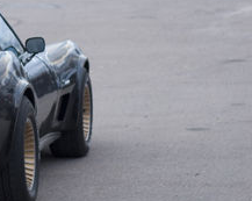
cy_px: 64
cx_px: -110
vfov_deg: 7.4
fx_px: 1549
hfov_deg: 9.1
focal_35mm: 208
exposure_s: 1/250
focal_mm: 50
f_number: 2.5
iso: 200
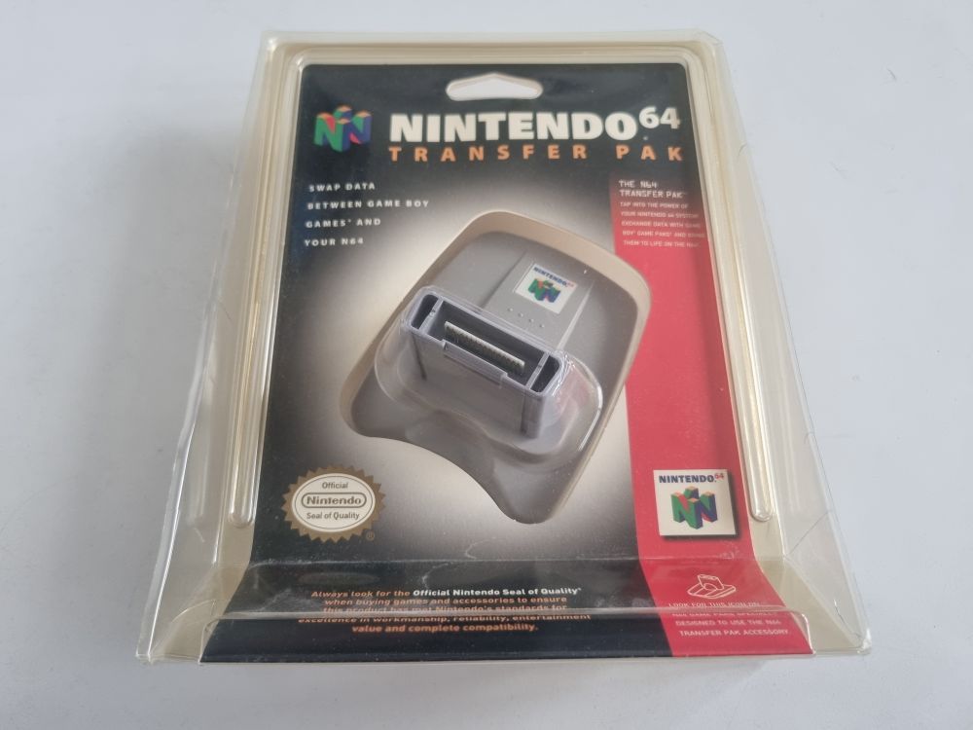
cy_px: 365
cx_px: 486
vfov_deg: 53.1
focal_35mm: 26
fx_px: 731
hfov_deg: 67.3
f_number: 1.8
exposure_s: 1/100
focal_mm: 5.4
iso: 200
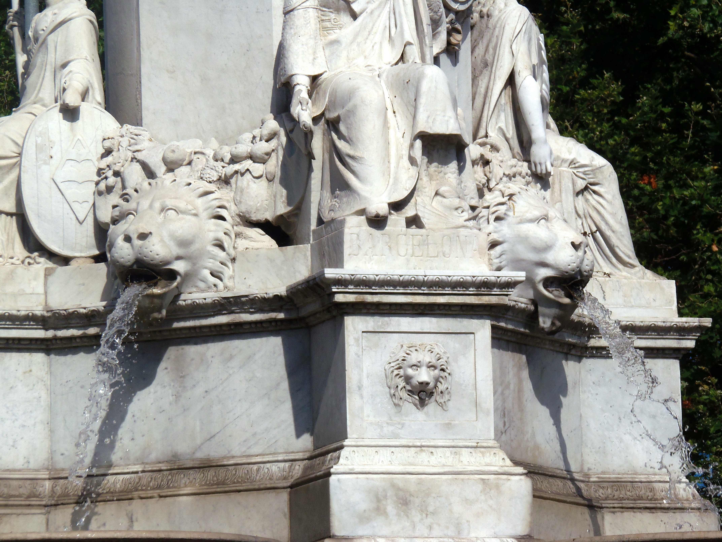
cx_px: 361
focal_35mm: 242
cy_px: 271
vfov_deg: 6.1
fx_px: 5047
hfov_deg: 8.2
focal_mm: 44.9
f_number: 6.9
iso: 64
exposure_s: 1/800
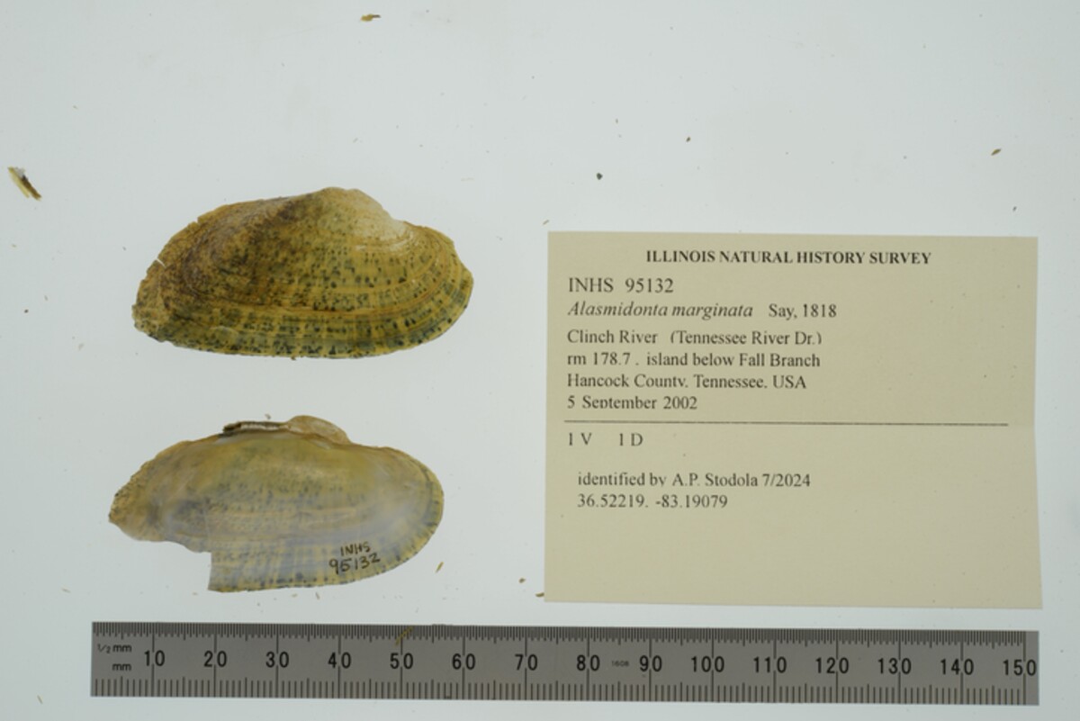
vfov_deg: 22.6
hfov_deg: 33.4
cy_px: 360
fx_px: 1801
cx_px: 540
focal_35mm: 60
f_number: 32
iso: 100
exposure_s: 1/13
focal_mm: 60
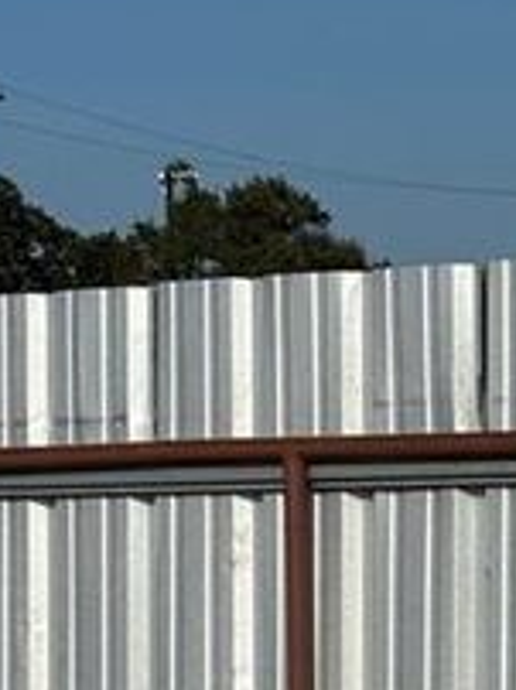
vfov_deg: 11.3
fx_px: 3426
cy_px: 828
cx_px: 762
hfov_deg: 8.4
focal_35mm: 172
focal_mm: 5.96
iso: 32
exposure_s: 1/7194
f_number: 1.6
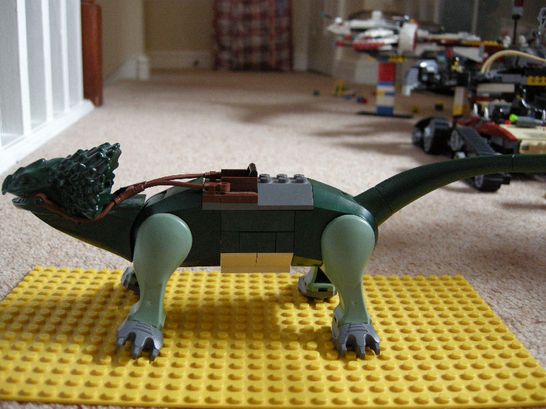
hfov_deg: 52.6
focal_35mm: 35
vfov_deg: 40.7
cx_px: 273
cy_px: 204
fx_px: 552
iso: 400
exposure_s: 1/22.5
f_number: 2.7
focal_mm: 7.5
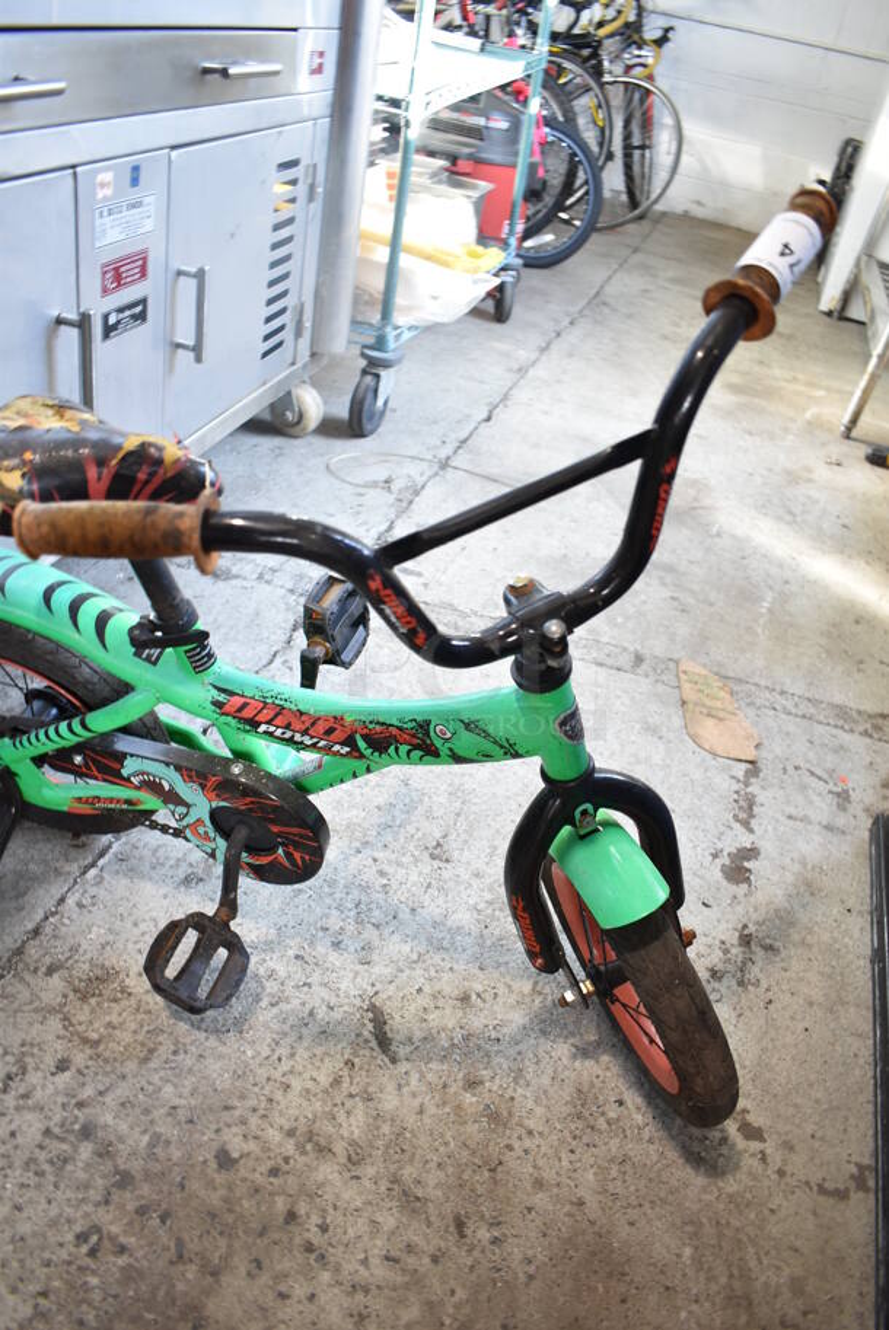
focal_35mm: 27
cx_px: 444
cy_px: 665
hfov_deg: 48.0
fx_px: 999
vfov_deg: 67.3
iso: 400
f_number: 4
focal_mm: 18
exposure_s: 1/30
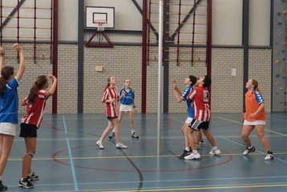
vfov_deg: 23.7
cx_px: 154
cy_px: 64
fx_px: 455
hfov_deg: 35.0
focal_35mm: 57
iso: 800
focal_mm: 28
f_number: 4
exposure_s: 1/200
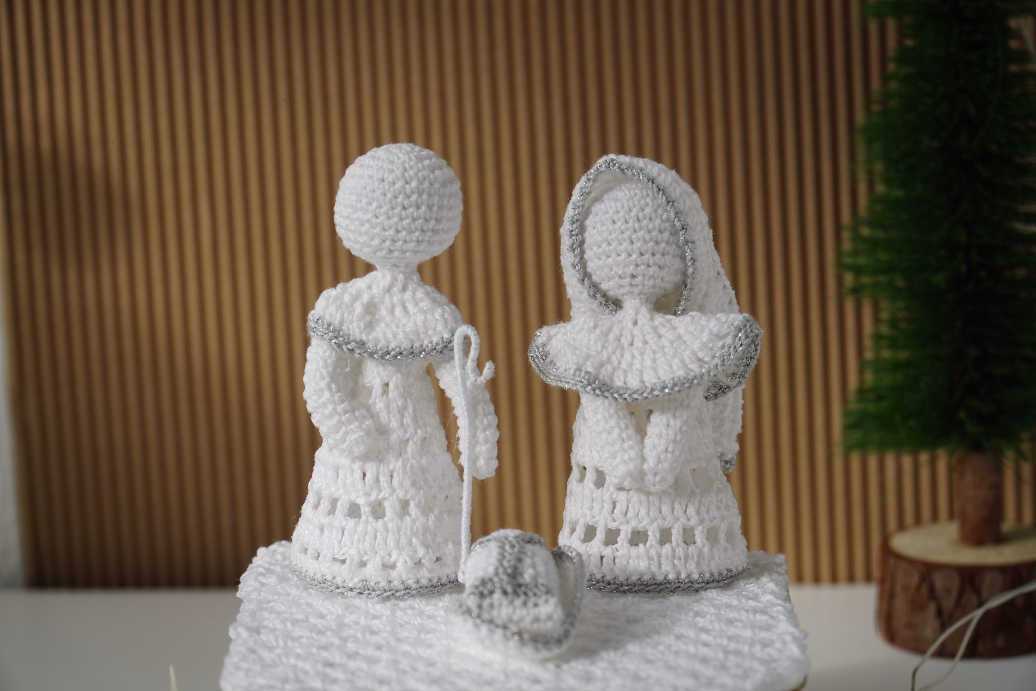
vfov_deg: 12.5
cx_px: 518
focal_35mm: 110
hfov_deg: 18.7
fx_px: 3151
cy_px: 346
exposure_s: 1/800
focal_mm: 73
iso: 100
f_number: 4
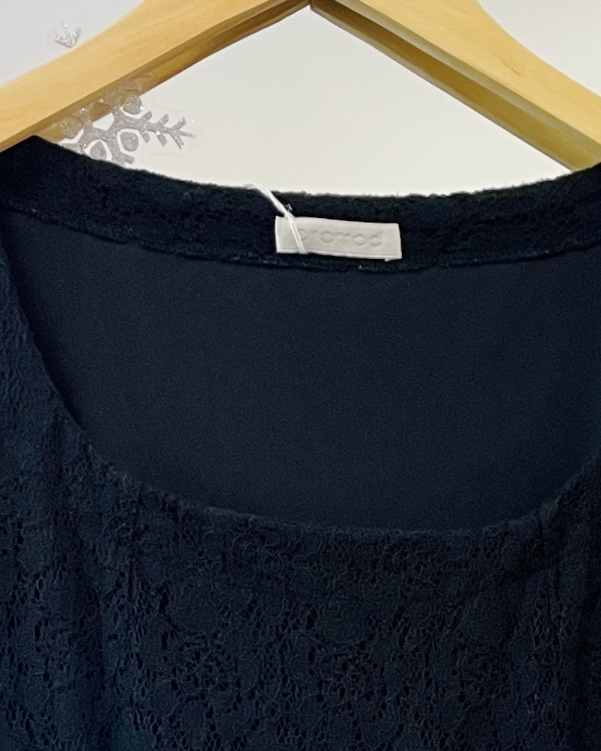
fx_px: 2267
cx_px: 515
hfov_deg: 15.0
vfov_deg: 16.9
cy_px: 1144
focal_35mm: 102
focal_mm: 4.2
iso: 64
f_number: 1.6
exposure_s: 1/50
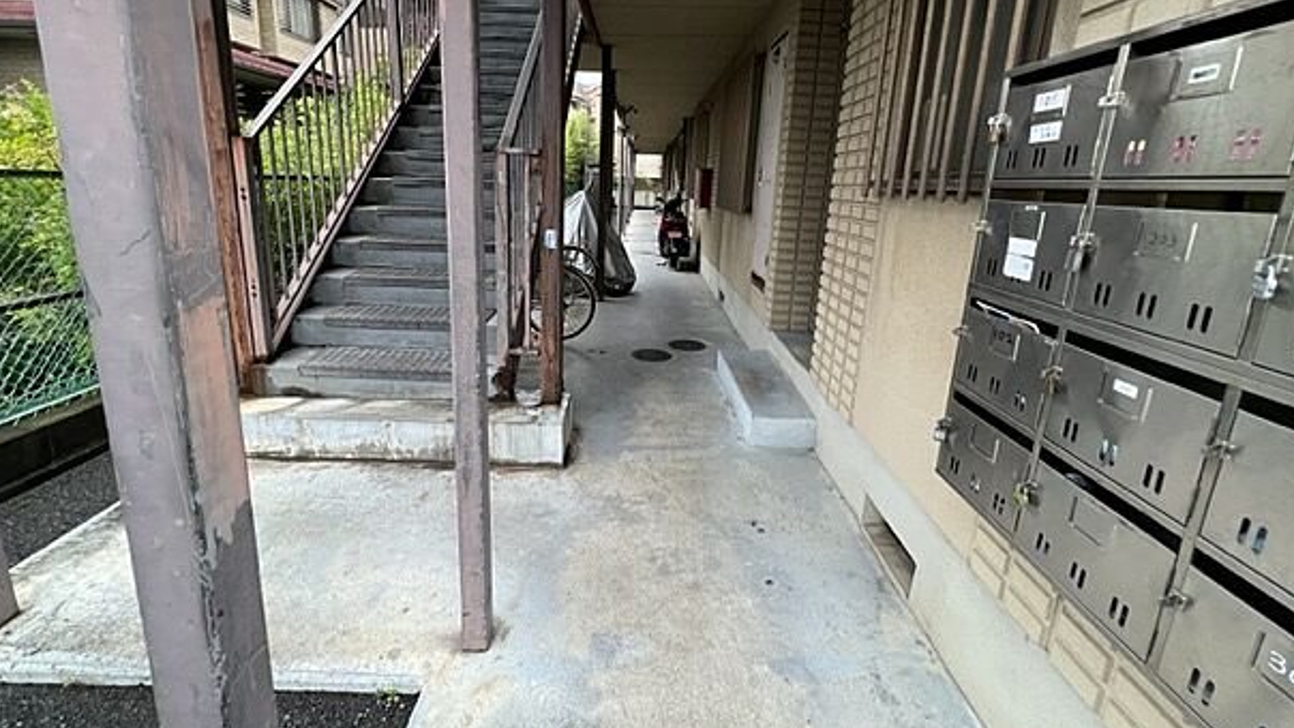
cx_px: 634
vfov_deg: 70.1
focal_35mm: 15
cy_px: 308
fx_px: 515
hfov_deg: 103.0
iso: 32
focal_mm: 1.57
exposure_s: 1/298
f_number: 1.8
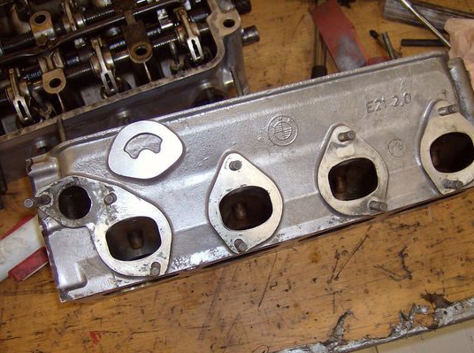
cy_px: 210
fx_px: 587
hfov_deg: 43.8
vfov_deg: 33.3
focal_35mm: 43
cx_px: 279
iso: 200
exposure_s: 1/60
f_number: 2.8
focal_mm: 6
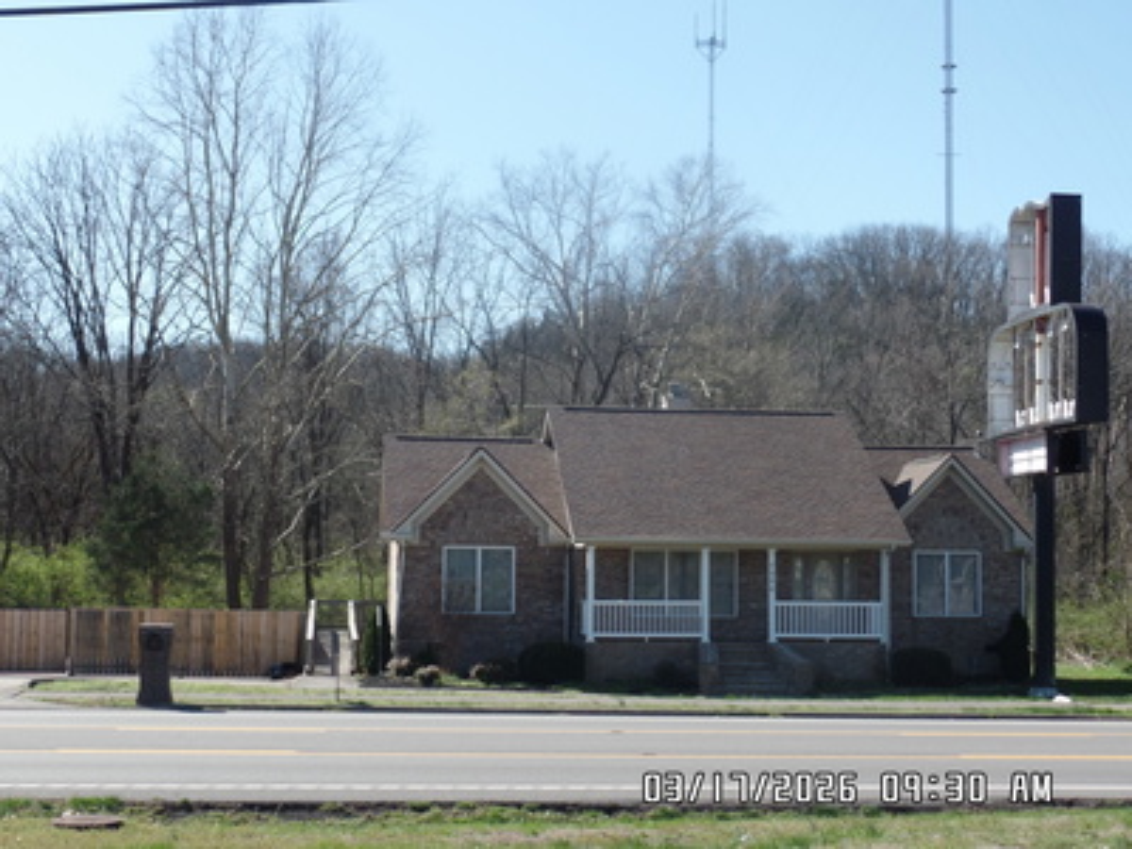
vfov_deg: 22.9
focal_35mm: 64
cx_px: 566
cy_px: 424
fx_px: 2093
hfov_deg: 30.3
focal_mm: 11.4
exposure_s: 1/500
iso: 80
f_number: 3.6
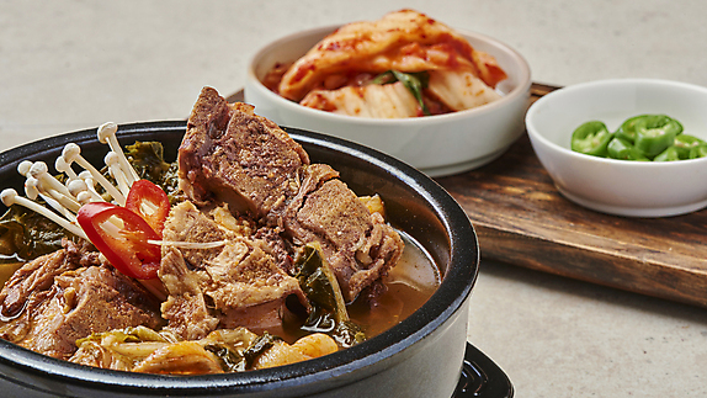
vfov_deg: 10.5
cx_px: 352
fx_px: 2156
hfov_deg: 18.6
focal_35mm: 115
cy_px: 195
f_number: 22
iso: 100
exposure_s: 1/125
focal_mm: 105
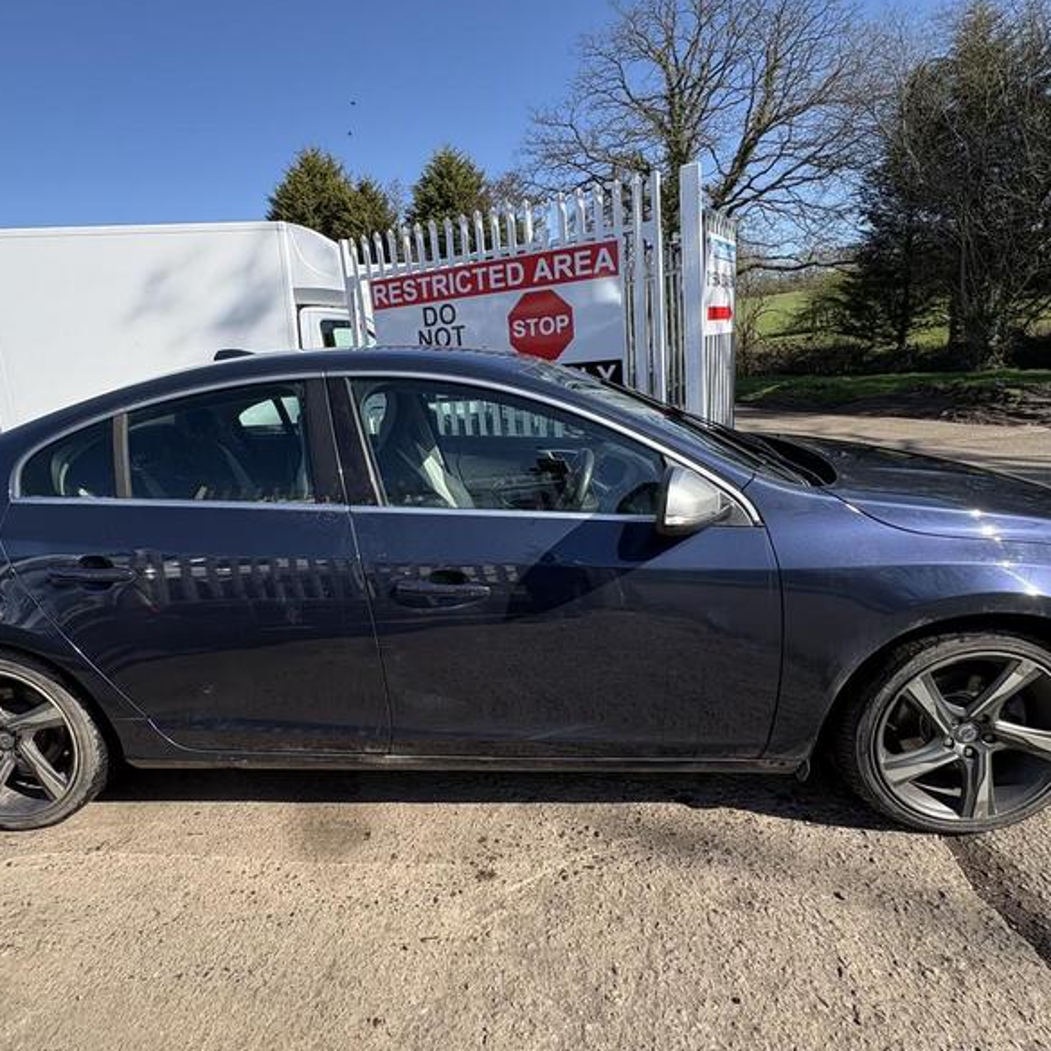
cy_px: 509
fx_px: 653
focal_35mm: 19
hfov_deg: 77.2
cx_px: 448
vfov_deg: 77.7
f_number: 2.2
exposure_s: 1/727
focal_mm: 2.22
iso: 64
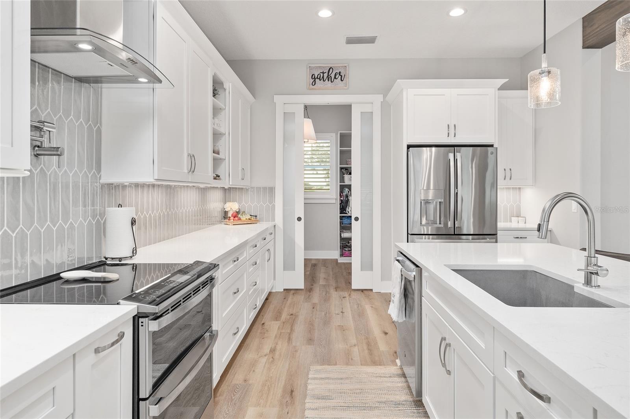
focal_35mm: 21
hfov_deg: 81.5
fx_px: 366
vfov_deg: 59.7
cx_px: 315
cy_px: 210
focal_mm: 20.9
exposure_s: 1/6
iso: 400
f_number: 7.1
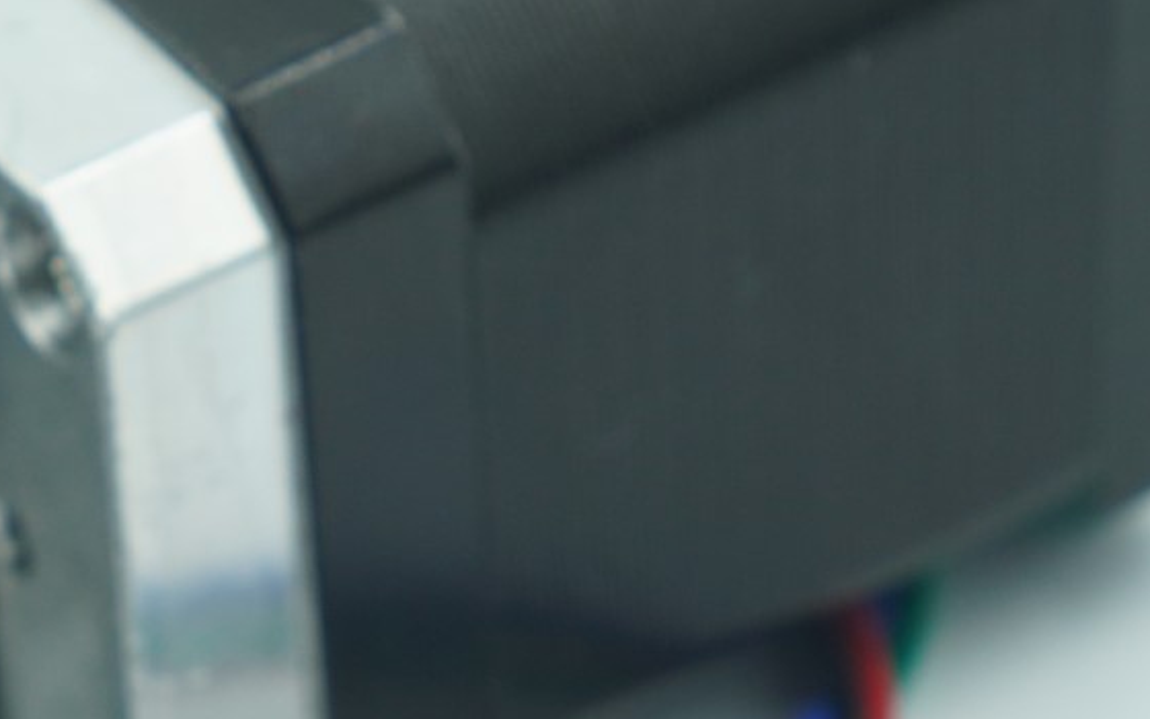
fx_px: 7183
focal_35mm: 229
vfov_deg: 5.7
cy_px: 883
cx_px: 41
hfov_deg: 9.1
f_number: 5.6
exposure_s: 1/125
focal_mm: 35
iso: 200
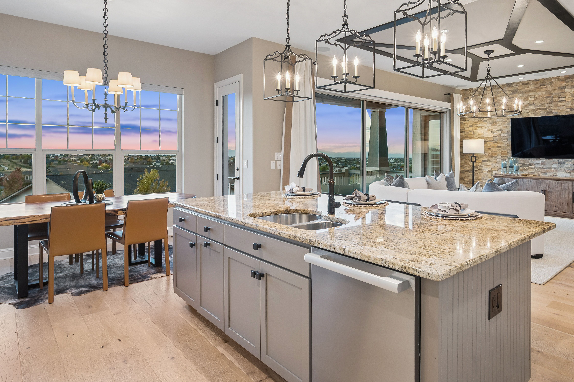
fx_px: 351
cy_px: 168
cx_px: 349
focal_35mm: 22
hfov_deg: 77.6
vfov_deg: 57.0
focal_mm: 17
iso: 400
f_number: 9
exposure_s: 1/40
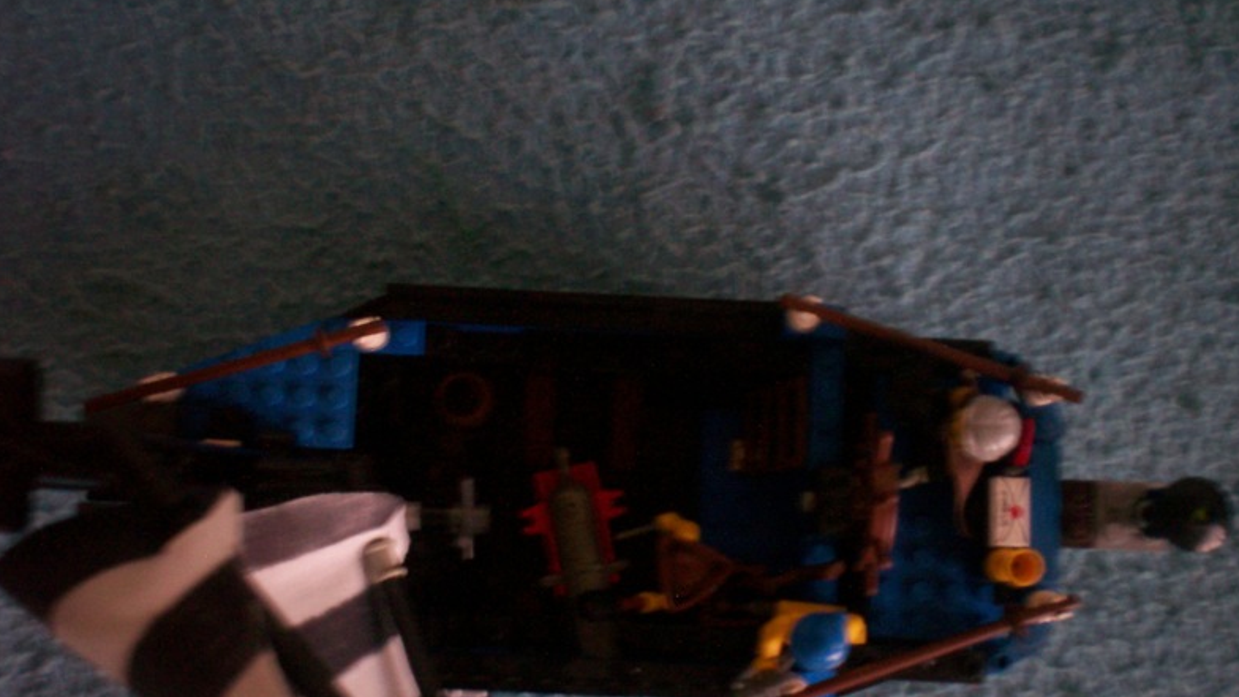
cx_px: 624
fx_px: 1314
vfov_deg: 29.6
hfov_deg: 50.5
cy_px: 438
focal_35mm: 40
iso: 200
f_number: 4.5
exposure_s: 1/8
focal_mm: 6
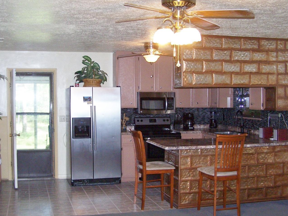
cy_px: 112
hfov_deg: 41.2
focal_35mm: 46
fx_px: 383
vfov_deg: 31.5
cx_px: 128
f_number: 2.8
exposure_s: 1/60
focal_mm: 6.3
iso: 140
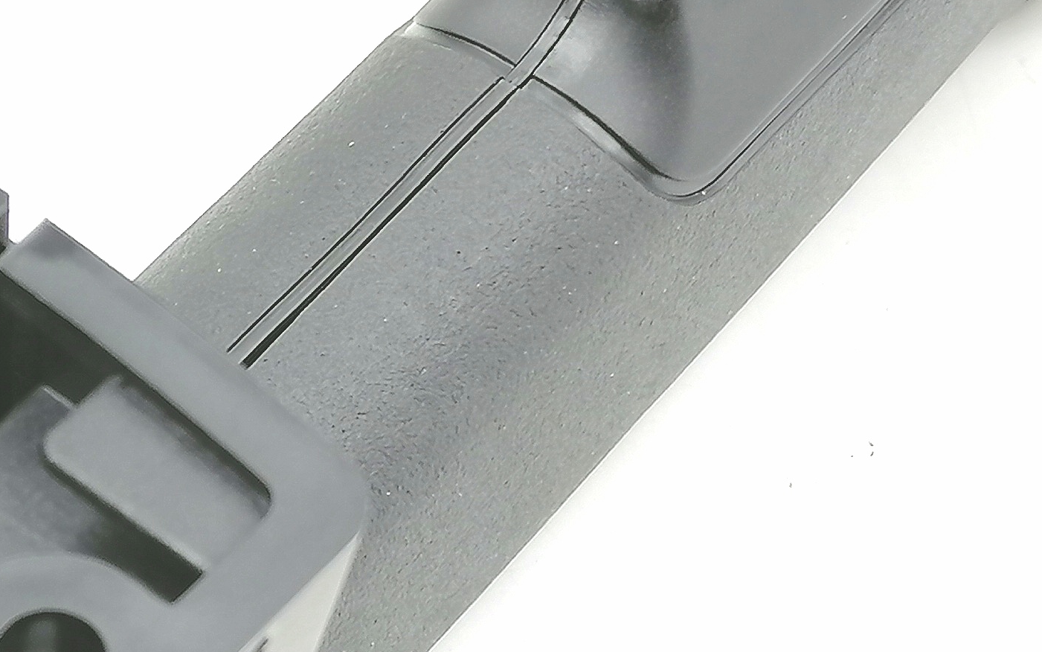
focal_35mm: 115
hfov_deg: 17.8
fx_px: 3266
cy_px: 350
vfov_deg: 11.4
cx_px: 69
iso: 50
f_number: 1.8
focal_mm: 5.3
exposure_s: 1/145
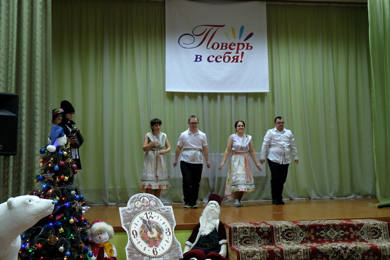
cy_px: 130
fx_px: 466
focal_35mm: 43
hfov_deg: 45.4
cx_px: 195
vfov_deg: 31.2
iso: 400
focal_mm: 28.9
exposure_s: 1/15
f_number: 4
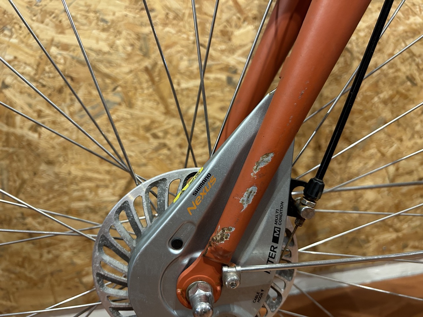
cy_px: 158
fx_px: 318
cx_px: 212
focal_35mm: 26
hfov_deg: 67.3
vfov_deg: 53.1
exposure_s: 1/50
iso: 160
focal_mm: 5.7
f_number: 1.5
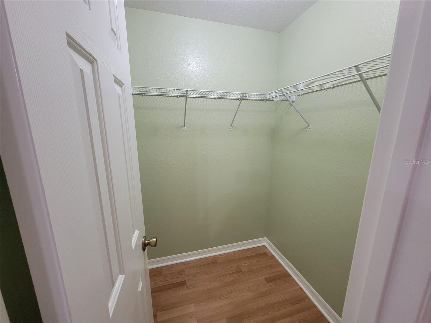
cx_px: 216
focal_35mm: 13
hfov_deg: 106.2
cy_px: 162
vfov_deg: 89.9
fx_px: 162
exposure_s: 1/60
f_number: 2.2
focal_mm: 2.2
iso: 320
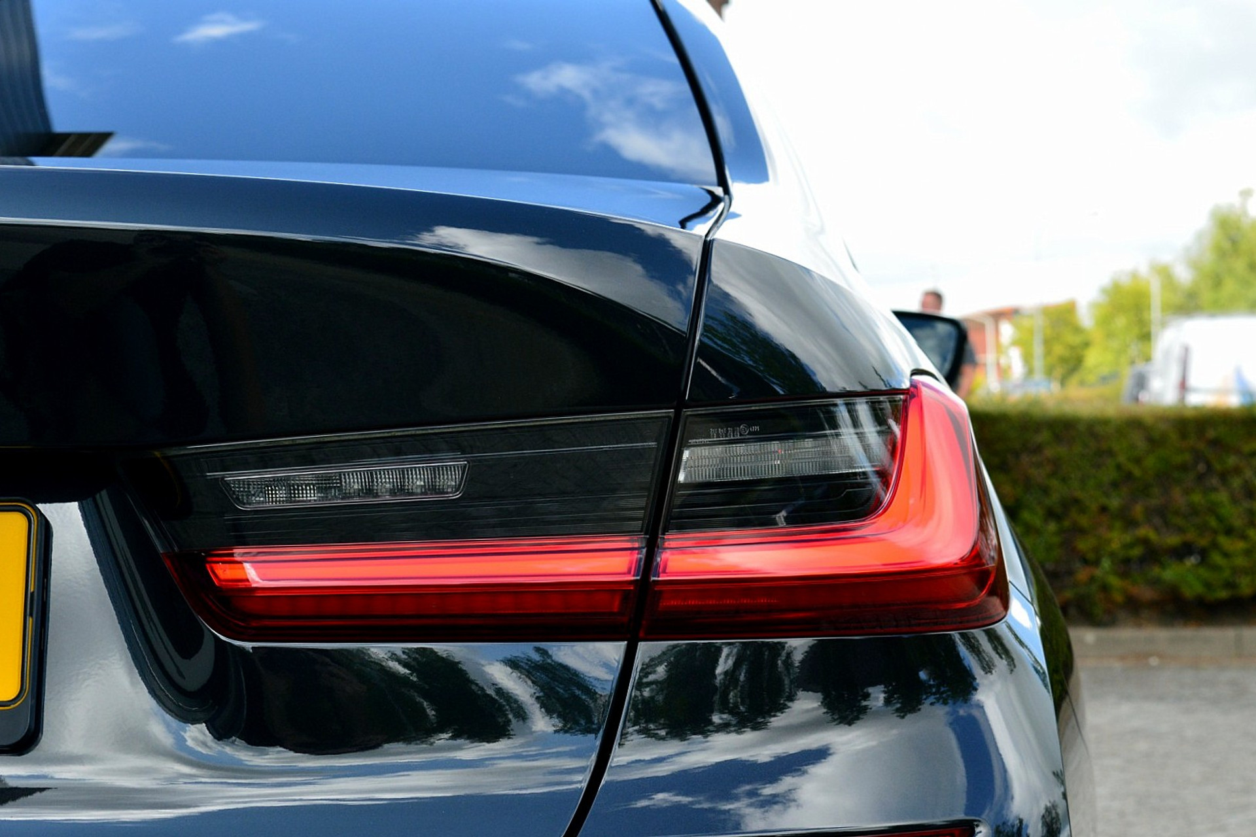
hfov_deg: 27.0
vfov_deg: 18.2
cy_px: 418
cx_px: 628
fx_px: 2616
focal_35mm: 75
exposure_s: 1/250
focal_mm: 50
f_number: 10
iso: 400
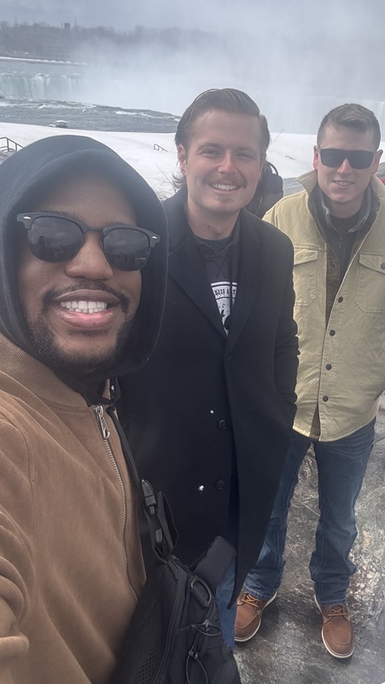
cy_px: 279
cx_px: 260
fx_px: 581
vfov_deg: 60.6
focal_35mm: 32
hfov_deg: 36.3
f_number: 1.9
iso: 25
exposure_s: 1/720
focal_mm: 2.69
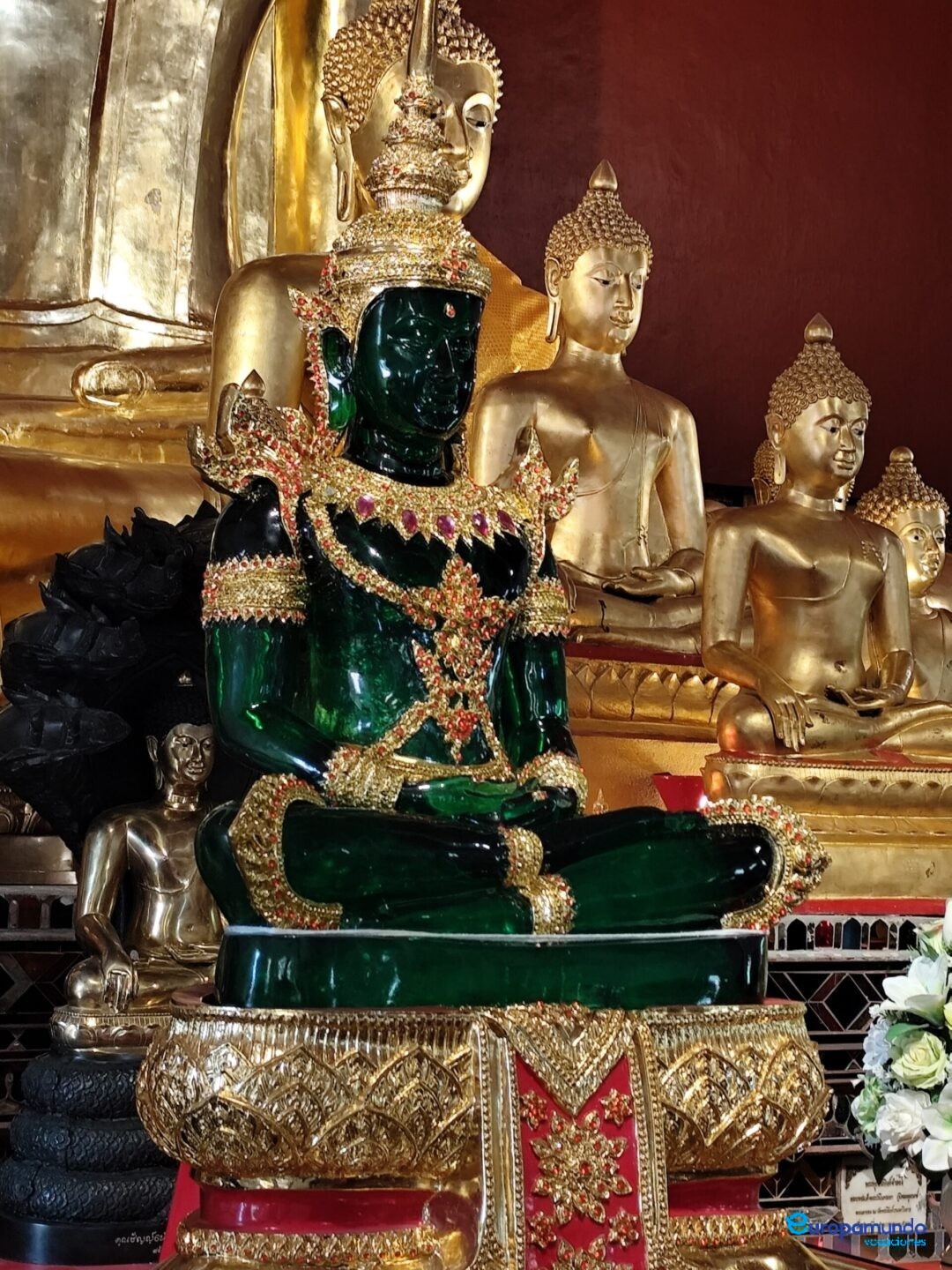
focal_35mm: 79
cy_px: 635
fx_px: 2897
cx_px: 476
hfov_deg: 18.7
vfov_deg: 24.7
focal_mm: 6.19
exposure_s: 1/50
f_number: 1.65
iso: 160
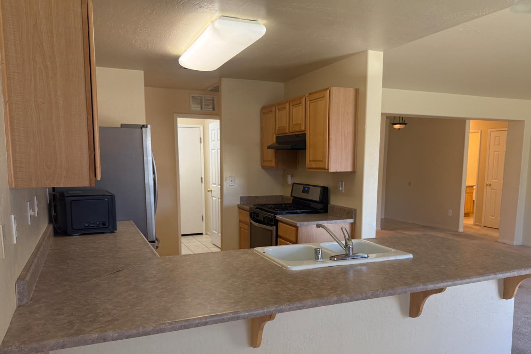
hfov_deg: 65.4
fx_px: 413
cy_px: 214
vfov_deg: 46.1
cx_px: 279
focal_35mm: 28
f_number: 1.78
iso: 250
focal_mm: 6.76
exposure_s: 1/120
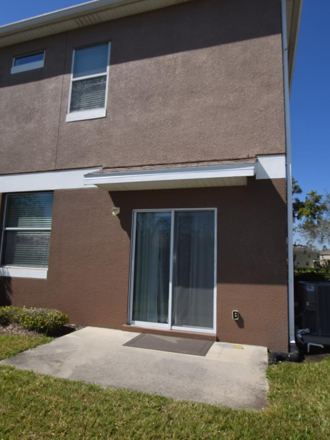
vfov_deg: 73.9
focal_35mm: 23
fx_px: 292
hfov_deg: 58.9
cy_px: 222
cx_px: 162
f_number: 11
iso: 100
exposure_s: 1/200
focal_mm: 10
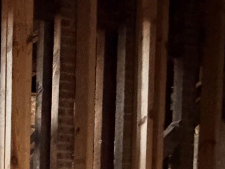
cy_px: 237
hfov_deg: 25.4
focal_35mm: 55
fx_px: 358
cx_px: -120
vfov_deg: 22.8
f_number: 2.2
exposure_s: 1/35
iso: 1600
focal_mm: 2.22
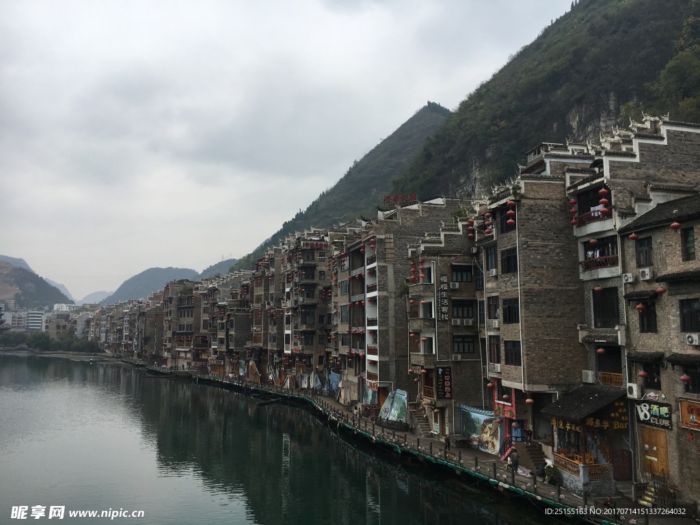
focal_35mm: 29
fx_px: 586
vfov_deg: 48.2
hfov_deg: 61.7
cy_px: 262
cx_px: 350
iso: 25
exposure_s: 1/905
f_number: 2.2
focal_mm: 4.15
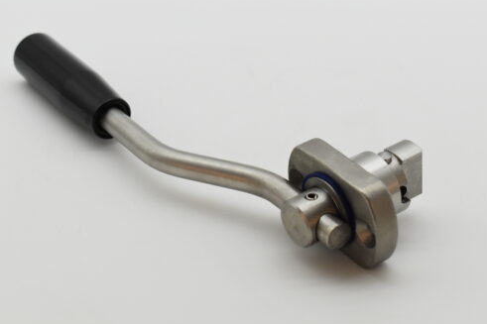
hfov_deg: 23.1
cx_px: 234
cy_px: 138
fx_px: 1190
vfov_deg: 15.5
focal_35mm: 88
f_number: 8
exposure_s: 1/1600
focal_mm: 48
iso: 1600
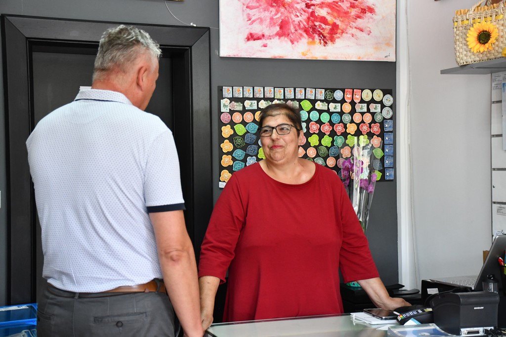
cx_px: 253
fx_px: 801
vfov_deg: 23.8
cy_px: 168
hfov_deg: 35.0
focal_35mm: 57
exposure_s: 1/125
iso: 1800
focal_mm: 38
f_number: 4.2
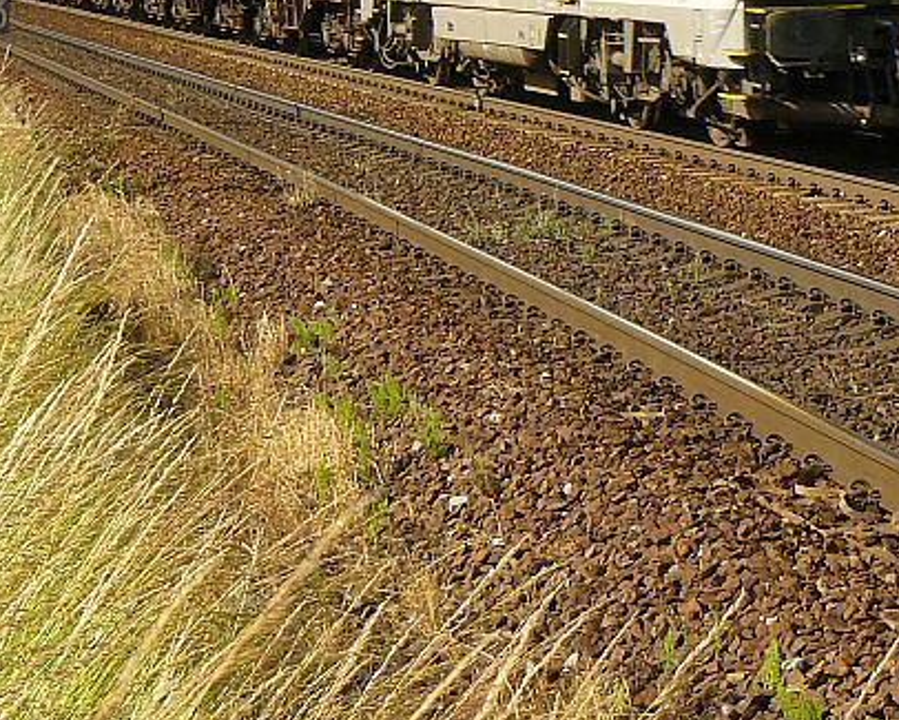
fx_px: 3407
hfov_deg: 14.9
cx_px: 775
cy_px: -49
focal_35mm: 128
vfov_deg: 11.9
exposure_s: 1/200
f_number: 4
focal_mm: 8.7
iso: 100
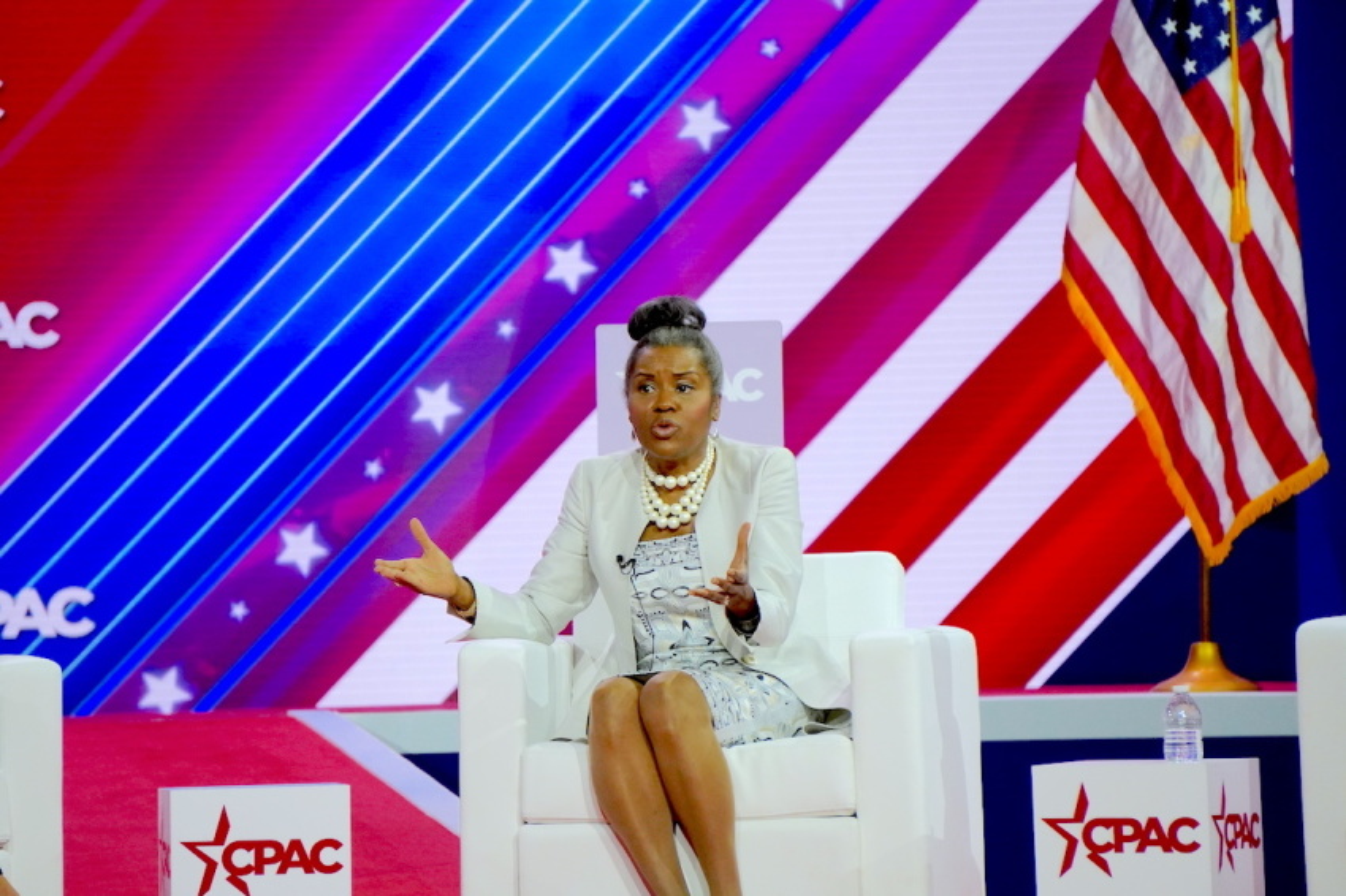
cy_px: 448
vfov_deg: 4.4
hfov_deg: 6.5
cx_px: 673
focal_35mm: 315
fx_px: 11772
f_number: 6.3
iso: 2500
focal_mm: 210
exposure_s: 1/400
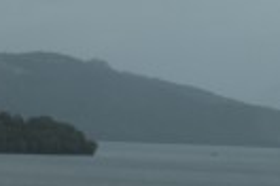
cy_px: 74
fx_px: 2178
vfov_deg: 4.9
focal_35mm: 280
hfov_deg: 7.3
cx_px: 380
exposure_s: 1/250
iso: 200
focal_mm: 24
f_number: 8
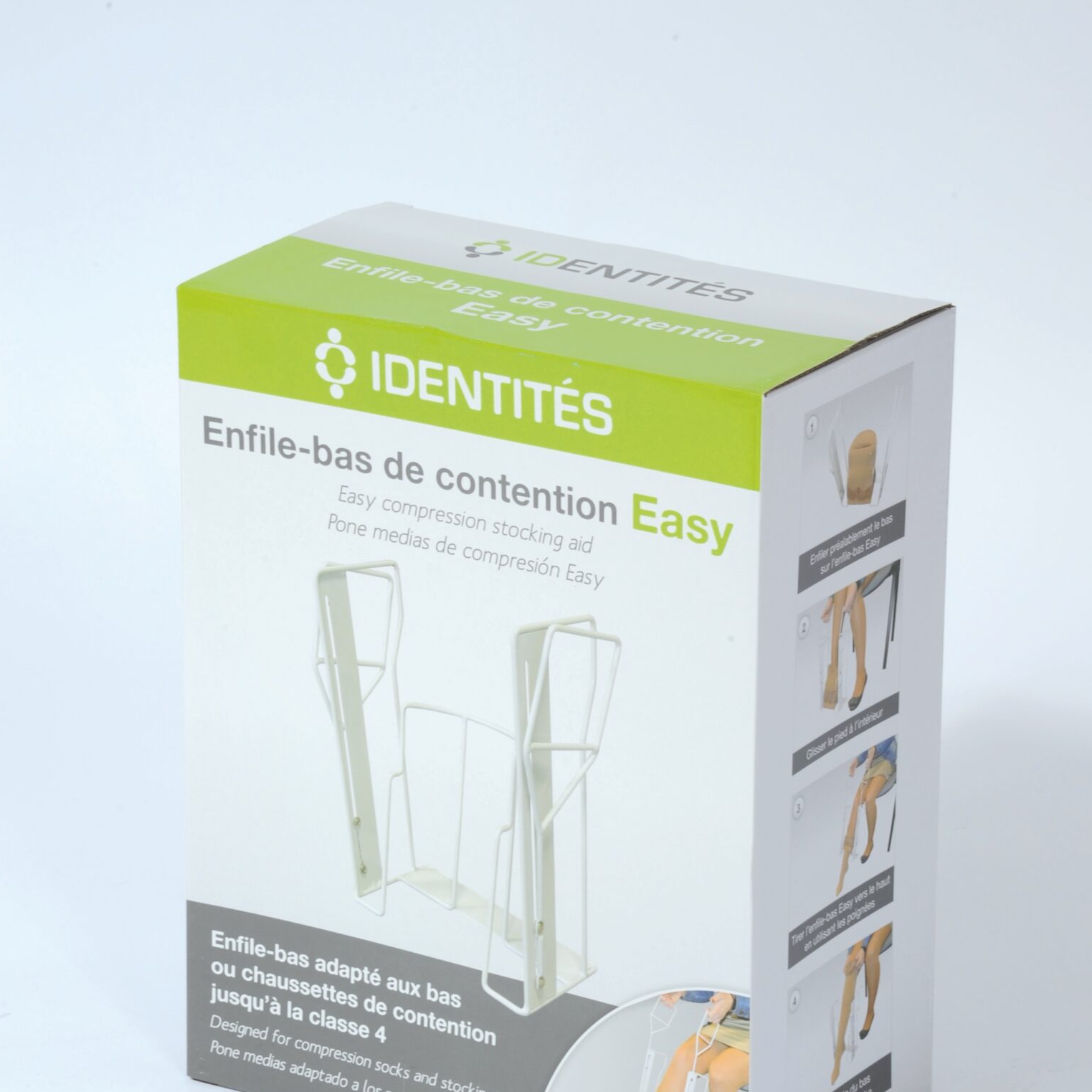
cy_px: 540
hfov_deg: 11.1
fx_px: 5603
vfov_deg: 11.1
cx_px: 584
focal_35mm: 157
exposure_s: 1/60
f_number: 22
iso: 200
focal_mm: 110
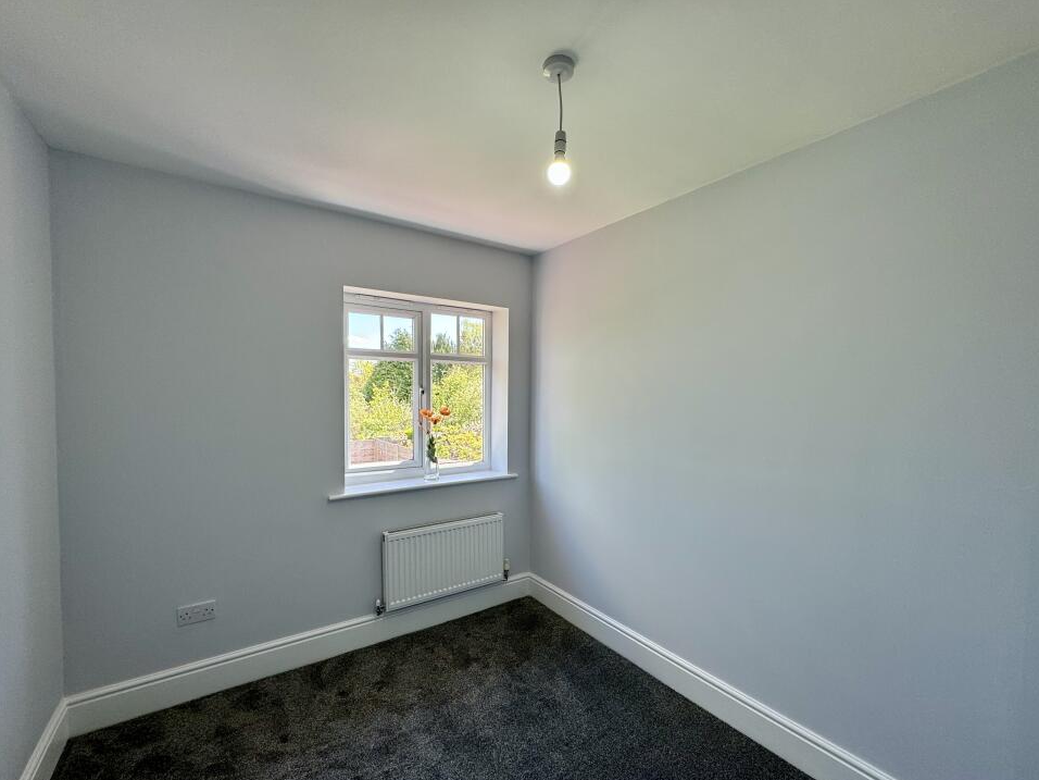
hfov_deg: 98.2
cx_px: 520
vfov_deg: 81.7
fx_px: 450
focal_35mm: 15
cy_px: 413
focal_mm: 2.22
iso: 50
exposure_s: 1/99
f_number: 2.2
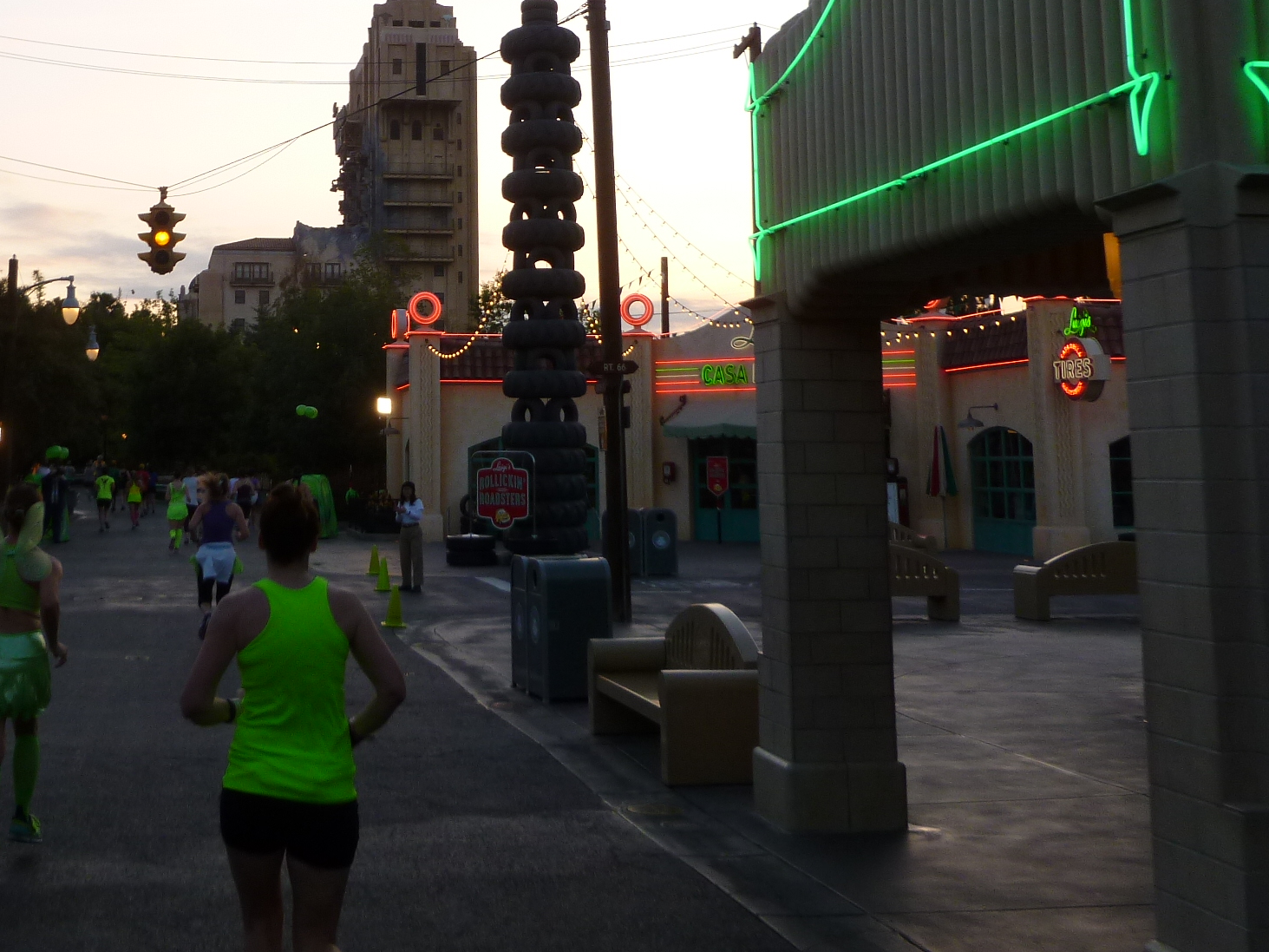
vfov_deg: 28.9
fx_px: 1796
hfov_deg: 38.2
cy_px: 163
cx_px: 357
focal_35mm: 49
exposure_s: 1/125
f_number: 3.3
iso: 100
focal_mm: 5
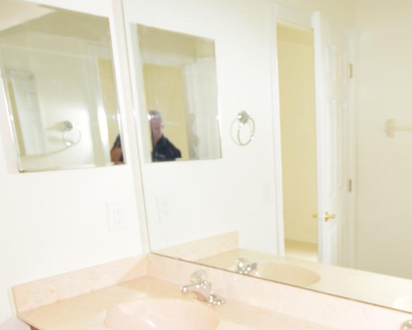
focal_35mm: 34
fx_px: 415
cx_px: 335
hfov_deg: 49.4
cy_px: 262
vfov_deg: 41.6
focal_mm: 10
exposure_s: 1/60
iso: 900
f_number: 3.5
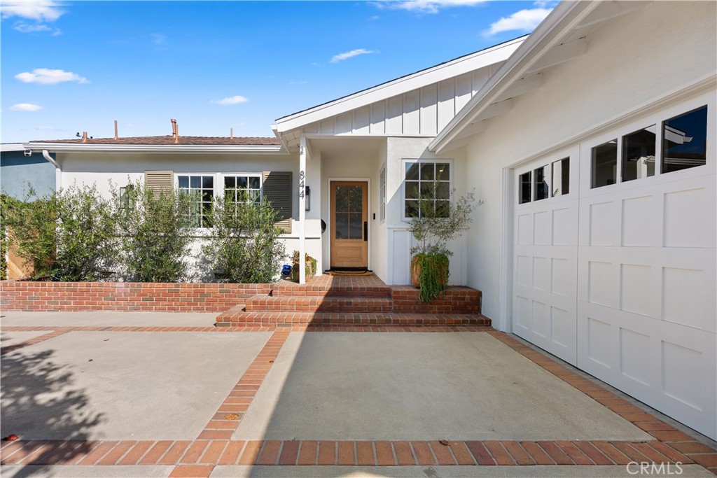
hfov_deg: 96.7
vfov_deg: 73.8
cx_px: 358
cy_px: 239
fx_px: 319
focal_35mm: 16
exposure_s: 1/250
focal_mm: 16
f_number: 9
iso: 640
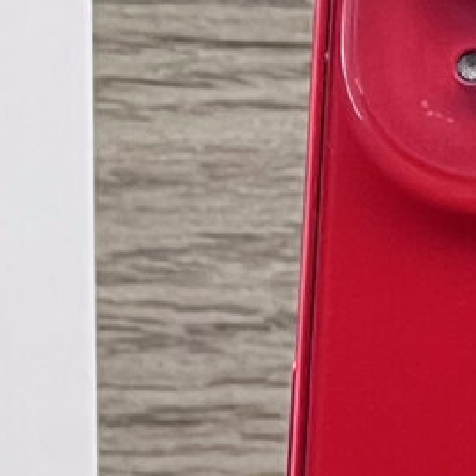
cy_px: 585
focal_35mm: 645
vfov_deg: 2.7
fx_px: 10034
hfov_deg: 2.7
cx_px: 642
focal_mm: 9
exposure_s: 1/100
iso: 100
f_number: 2.8
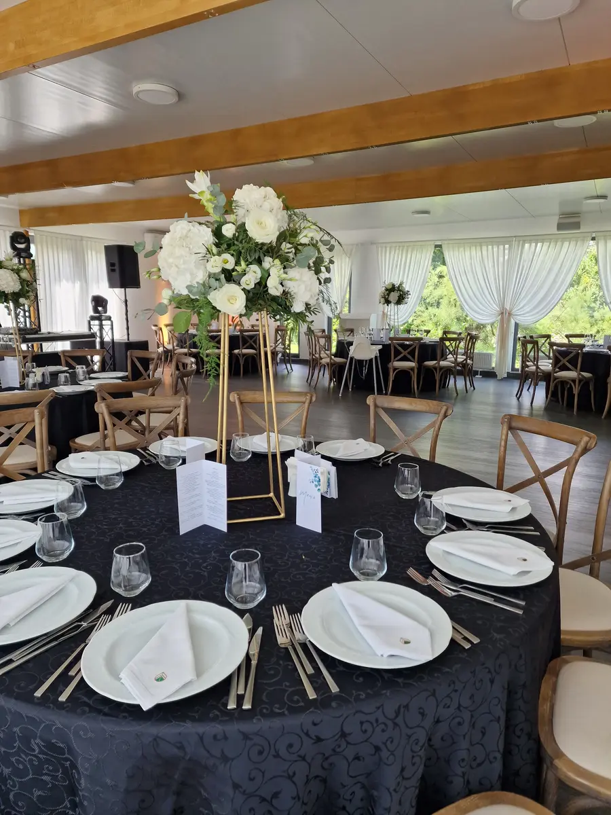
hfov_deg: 58.9
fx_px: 541
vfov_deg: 73.9
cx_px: 306
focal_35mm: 23
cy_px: 408
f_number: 1.8
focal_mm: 6.4
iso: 50
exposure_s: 1/180
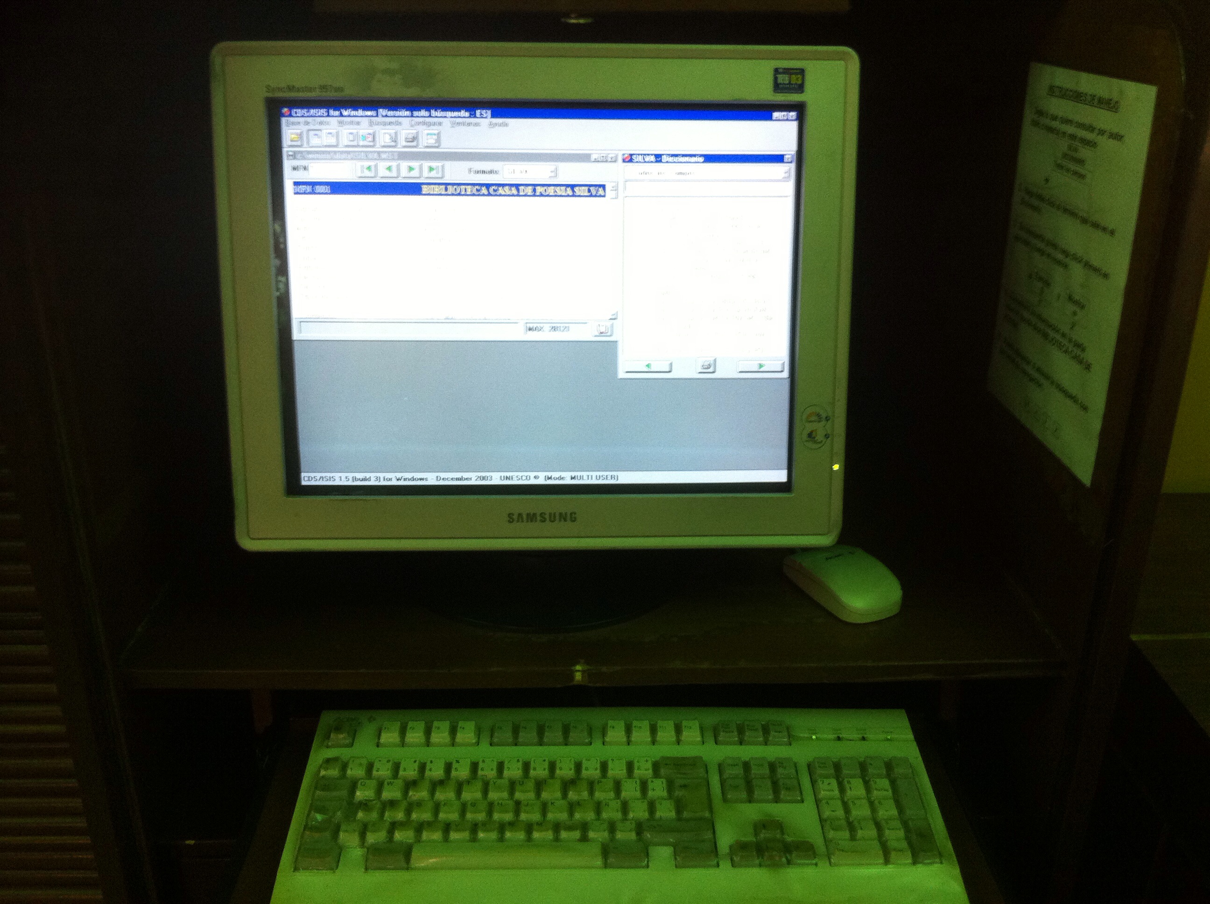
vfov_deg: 40.6
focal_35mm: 35
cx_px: 605
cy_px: 452
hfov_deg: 52.7
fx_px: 1222
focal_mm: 3.85
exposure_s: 1/15
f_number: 2.8
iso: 160
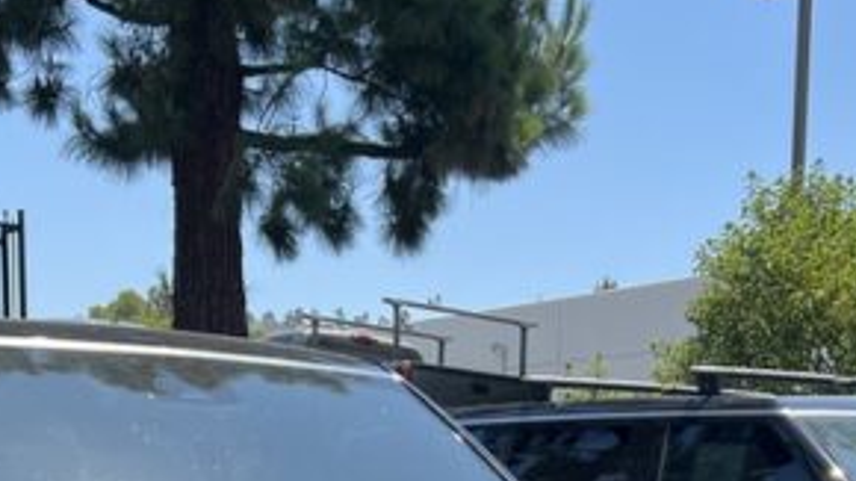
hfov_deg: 28.1
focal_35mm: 75
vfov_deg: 14.7
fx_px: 1702
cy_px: 776
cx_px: 567
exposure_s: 1/1808
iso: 50
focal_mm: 5.7
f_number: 1.5
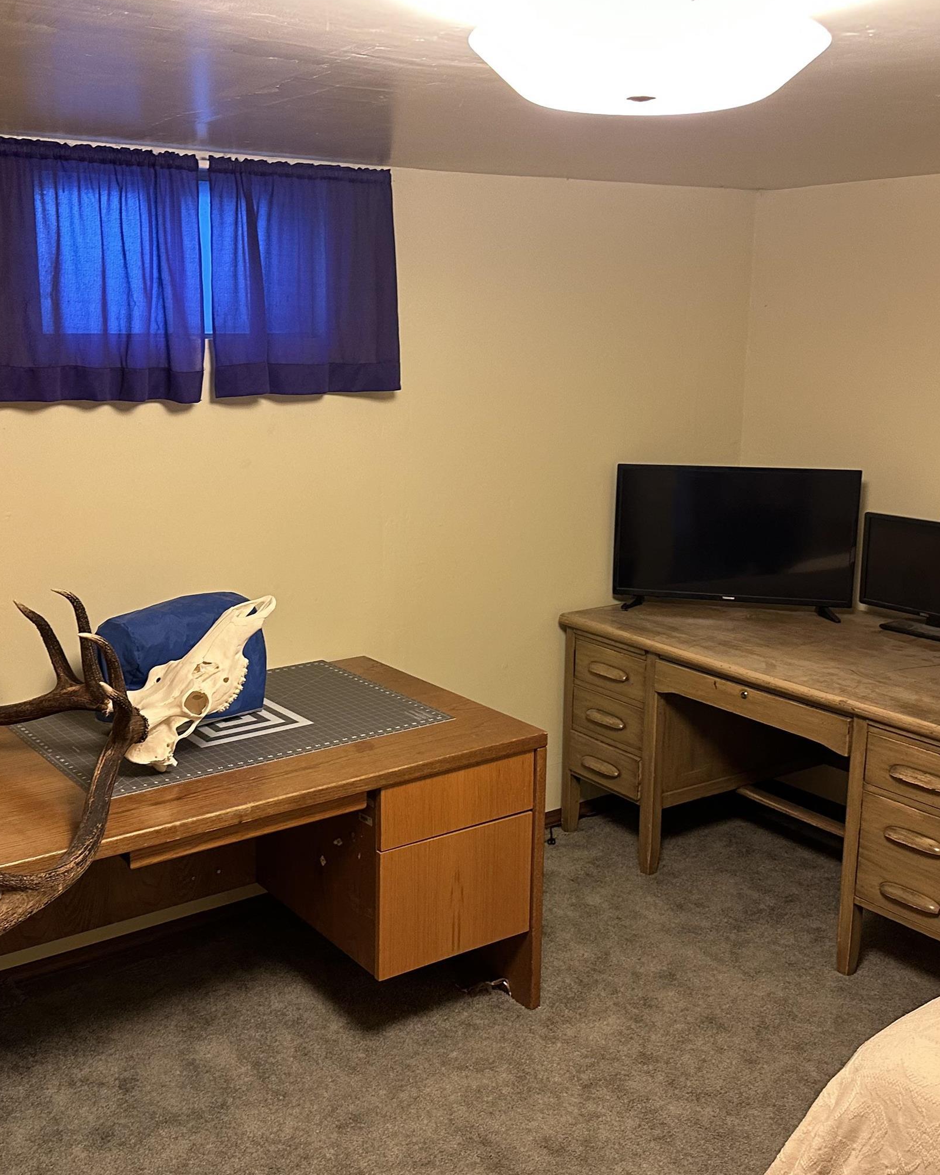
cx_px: 399
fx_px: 1252
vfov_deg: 50.3
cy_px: 584
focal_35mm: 36
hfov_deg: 41.0
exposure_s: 1/60
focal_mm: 6.86
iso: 320
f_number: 1.78
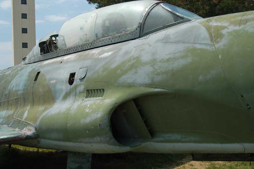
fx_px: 338
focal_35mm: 48
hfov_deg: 41.1
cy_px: 84
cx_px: 127
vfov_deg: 28.0
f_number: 7.1
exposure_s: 1/200
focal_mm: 32
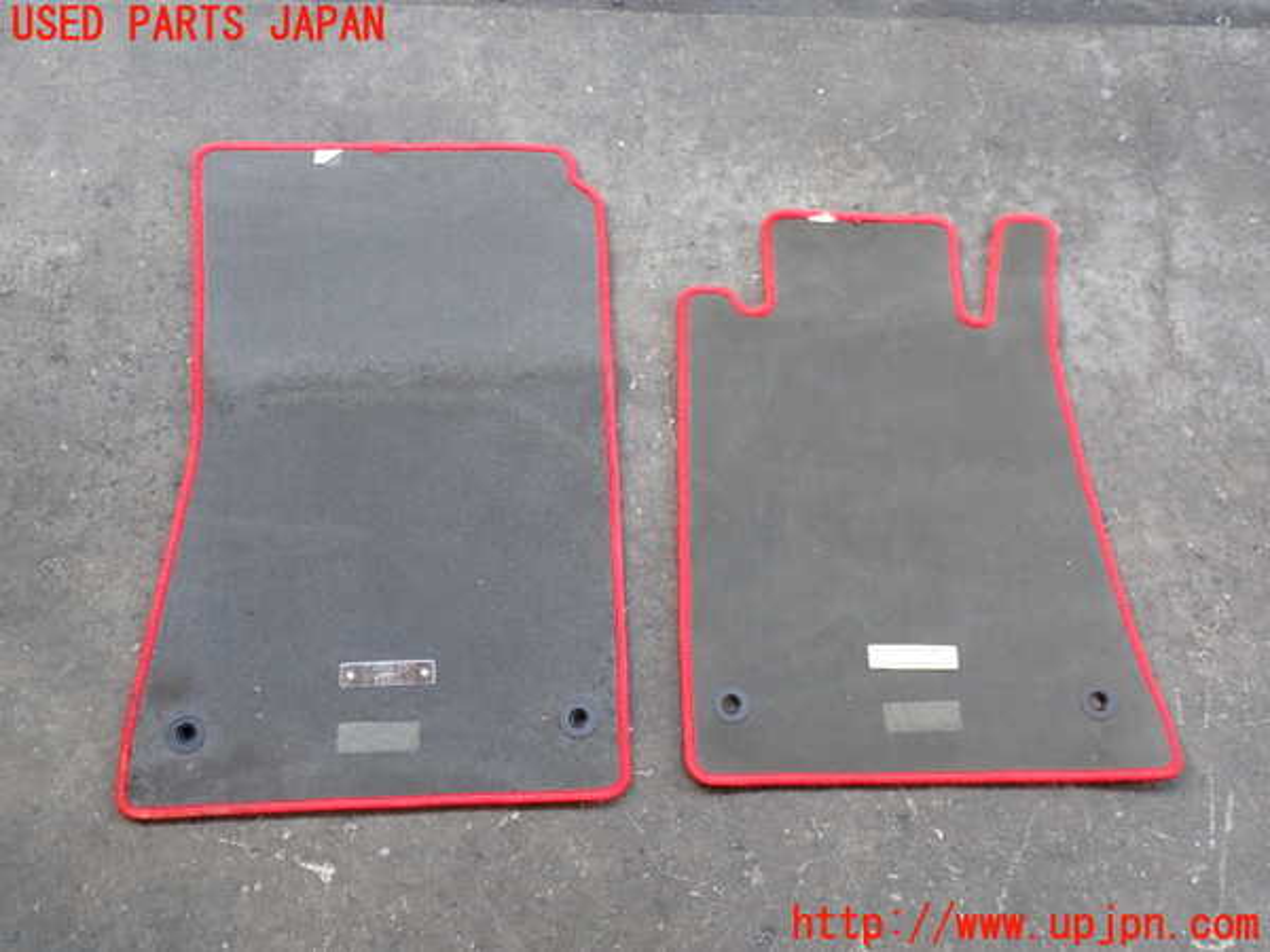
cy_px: 476
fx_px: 1101
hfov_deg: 60.0
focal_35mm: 30
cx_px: 635
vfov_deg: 46.8
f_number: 2.3
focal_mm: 5.4
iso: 200
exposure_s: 1/50
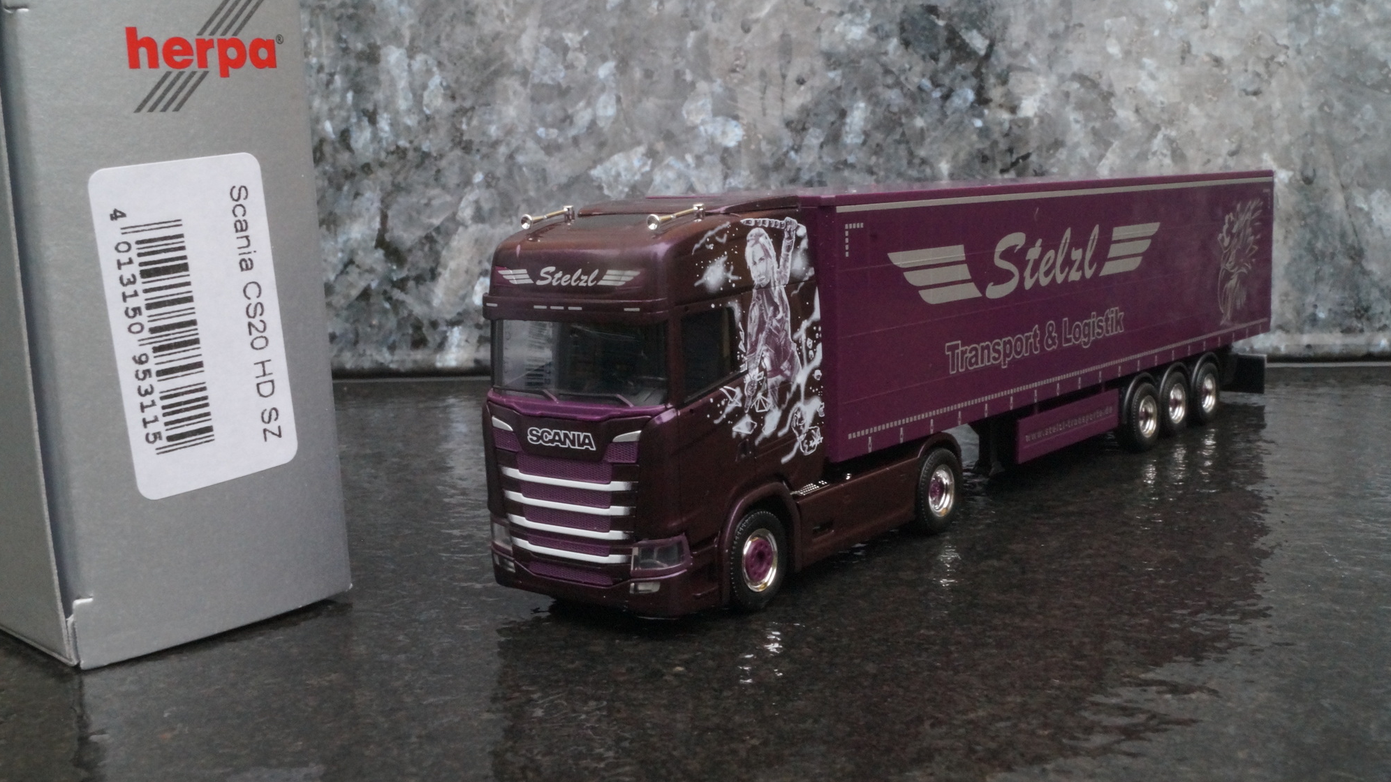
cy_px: 408
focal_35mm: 41
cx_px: 696
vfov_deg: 29.0
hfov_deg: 49.4
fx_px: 1512
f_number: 25
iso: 2500
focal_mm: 26
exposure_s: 1/60
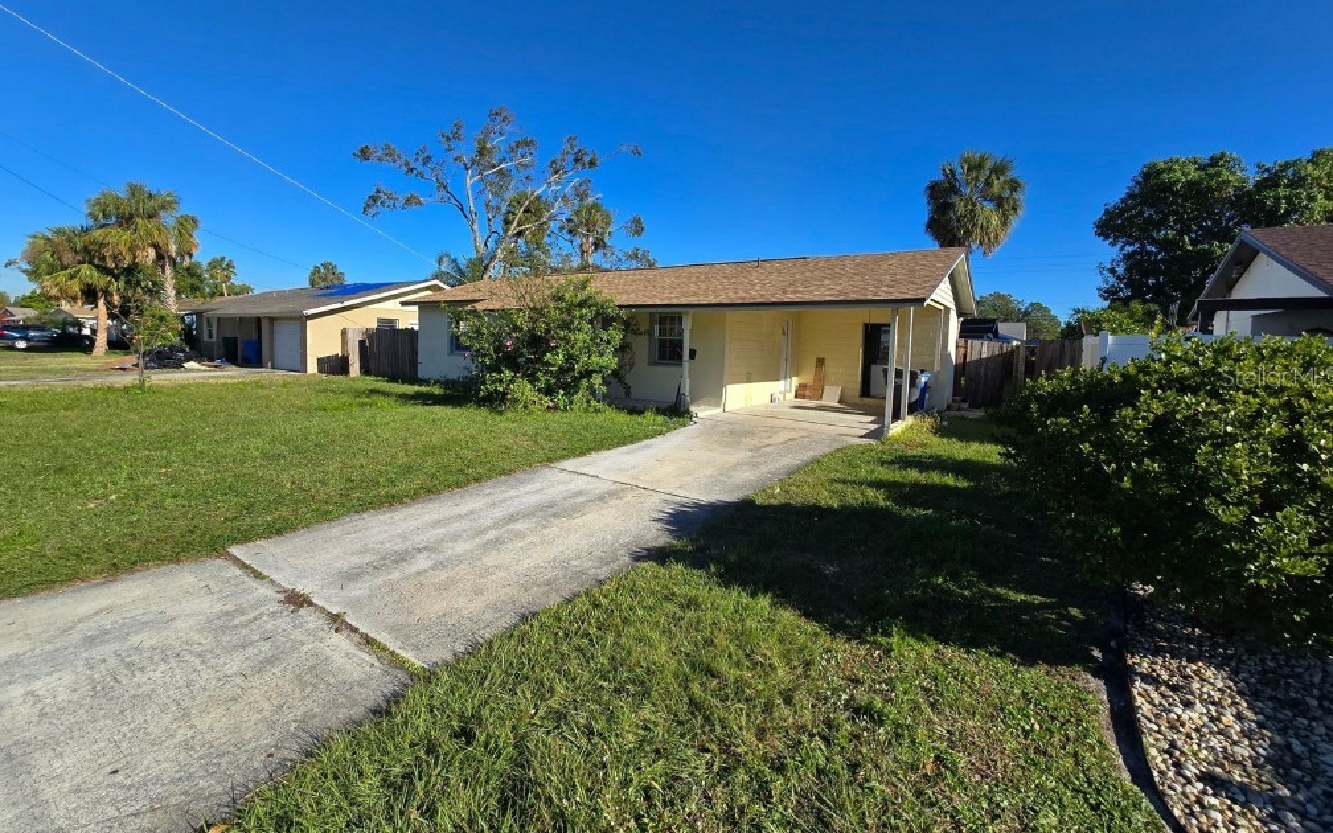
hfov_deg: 105.3
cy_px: 376
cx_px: 668
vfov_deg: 78.4
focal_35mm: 14
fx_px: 509
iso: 50
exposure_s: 1/2314
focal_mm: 2.2
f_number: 2.2
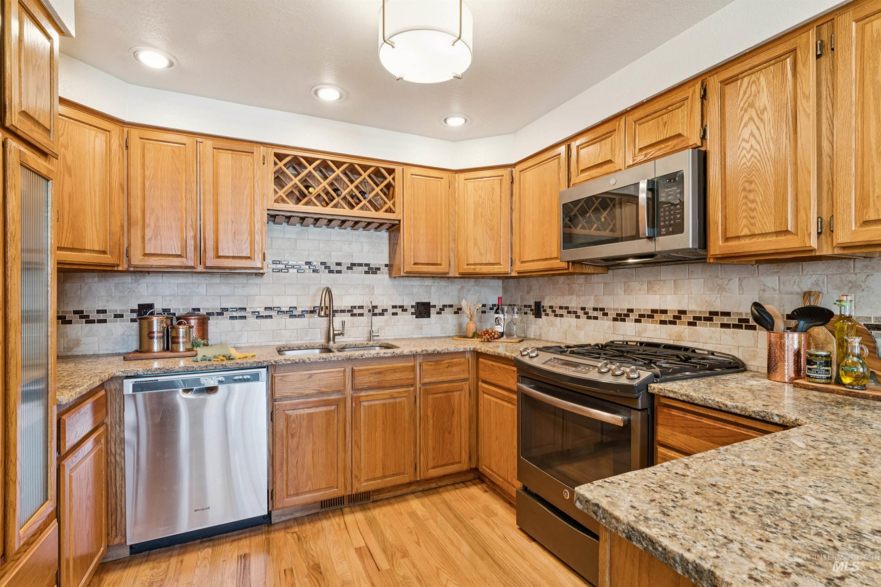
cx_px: 440
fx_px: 409
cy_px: 294
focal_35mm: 17
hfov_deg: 94.3
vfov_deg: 71.4
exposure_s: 1/2.5
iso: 400
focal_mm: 16.7
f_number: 13
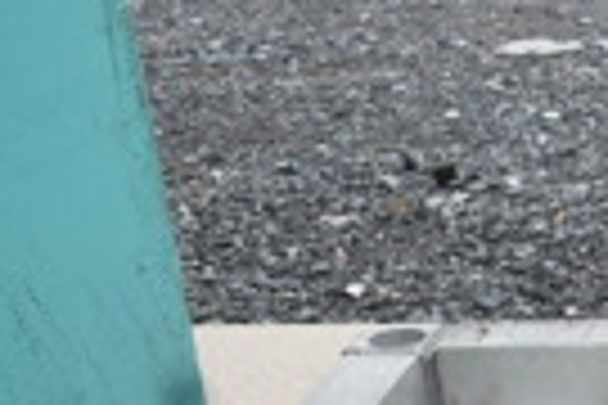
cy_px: 711
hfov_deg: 14.5
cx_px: 1135
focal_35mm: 122
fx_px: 2060
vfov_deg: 10.6
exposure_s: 1/400
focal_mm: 18
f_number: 7.1
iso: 200
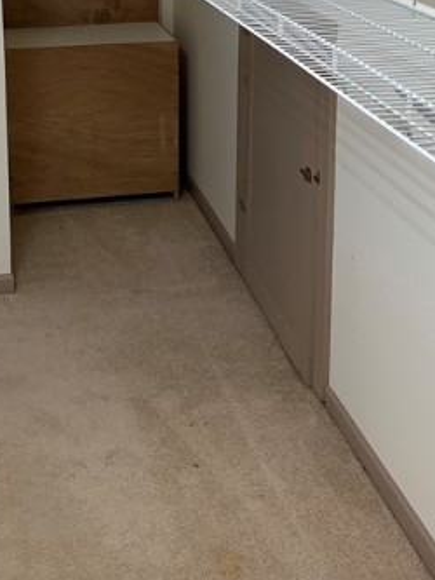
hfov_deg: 24.4
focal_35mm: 60
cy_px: 51
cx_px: 171
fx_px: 1005
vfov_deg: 30.6
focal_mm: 4.25
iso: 50
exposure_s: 1/60
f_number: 1.8
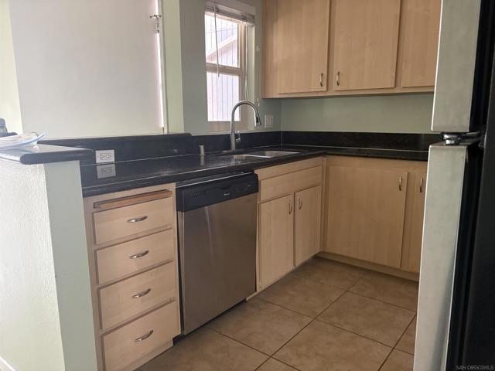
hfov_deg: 67.3
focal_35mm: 26
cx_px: 248
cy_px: 186
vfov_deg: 53.1
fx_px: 372
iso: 500
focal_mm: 5.96
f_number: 1.6
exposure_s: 1/51
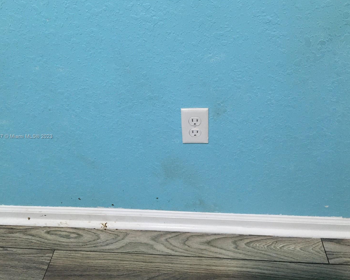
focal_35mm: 31
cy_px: 137
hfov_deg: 57.2
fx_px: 321
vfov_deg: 47.1
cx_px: 167
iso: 160
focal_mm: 4.15
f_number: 2.2
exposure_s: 1/30
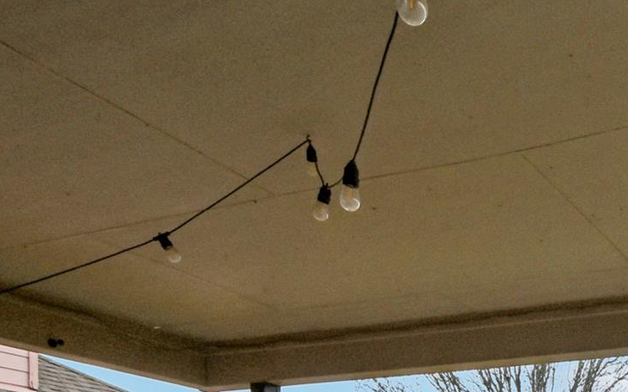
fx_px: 736
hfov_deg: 38.2
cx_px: 694
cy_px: 545
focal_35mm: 43
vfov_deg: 24.8
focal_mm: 10
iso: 400
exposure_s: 1/1250
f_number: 8
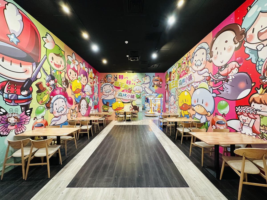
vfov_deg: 85.7
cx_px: 134
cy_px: 100
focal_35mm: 14
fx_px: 108
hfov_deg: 102.1
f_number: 2.2
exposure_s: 1/60
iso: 320
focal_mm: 2.22
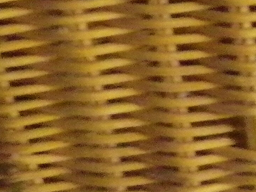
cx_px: 490
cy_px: -82
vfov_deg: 9.1
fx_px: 1175
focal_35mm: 159
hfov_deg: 11.4
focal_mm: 4.5
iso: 800
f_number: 3.5
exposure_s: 1/6
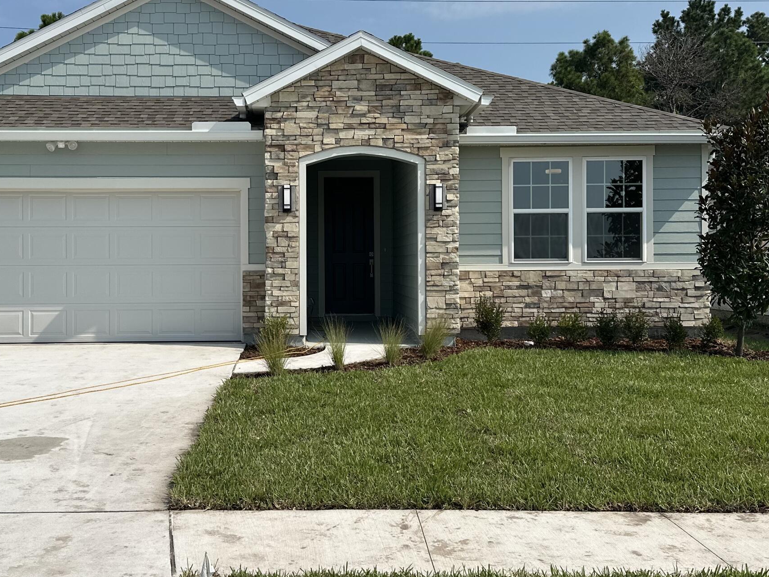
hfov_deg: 44.6
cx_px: 322
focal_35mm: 42
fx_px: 933
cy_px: 253
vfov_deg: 34.3
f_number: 1.78
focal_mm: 6.86
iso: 80
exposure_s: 1/8197
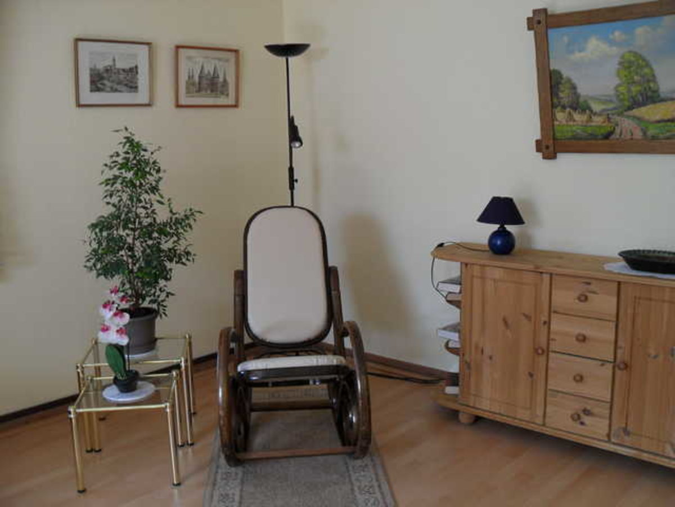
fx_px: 682
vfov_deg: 40.7
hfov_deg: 52.6
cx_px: 338
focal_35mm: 35
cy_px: 254
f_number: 2.8
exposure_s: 1/45
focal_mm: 6.2
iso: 100
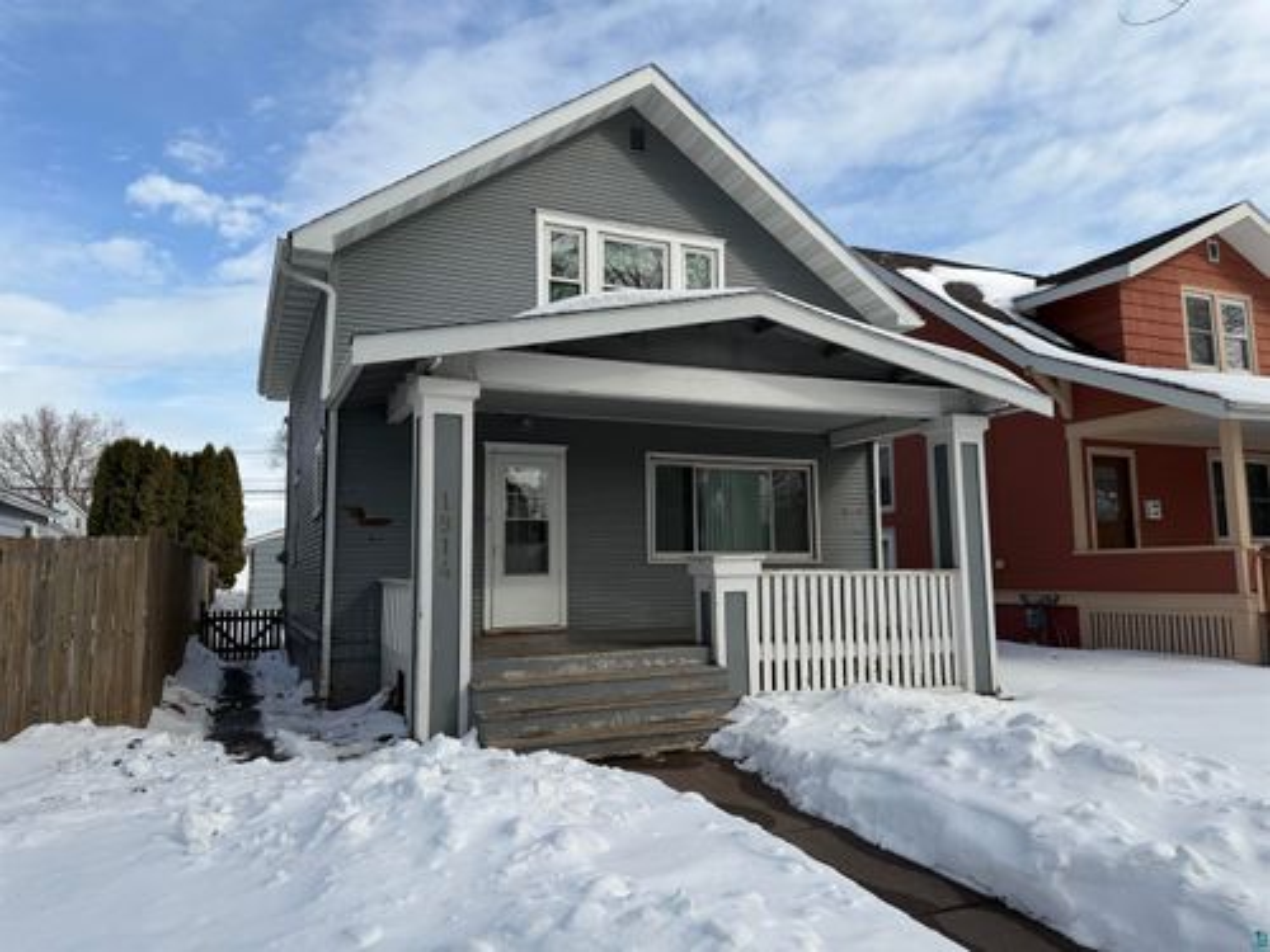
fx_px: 881
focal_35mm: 24
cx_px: 635
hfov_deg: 71.6
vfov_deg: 56.8
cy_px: 476
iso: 80
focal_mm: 6.76
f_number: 1.78
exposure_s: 1/5319
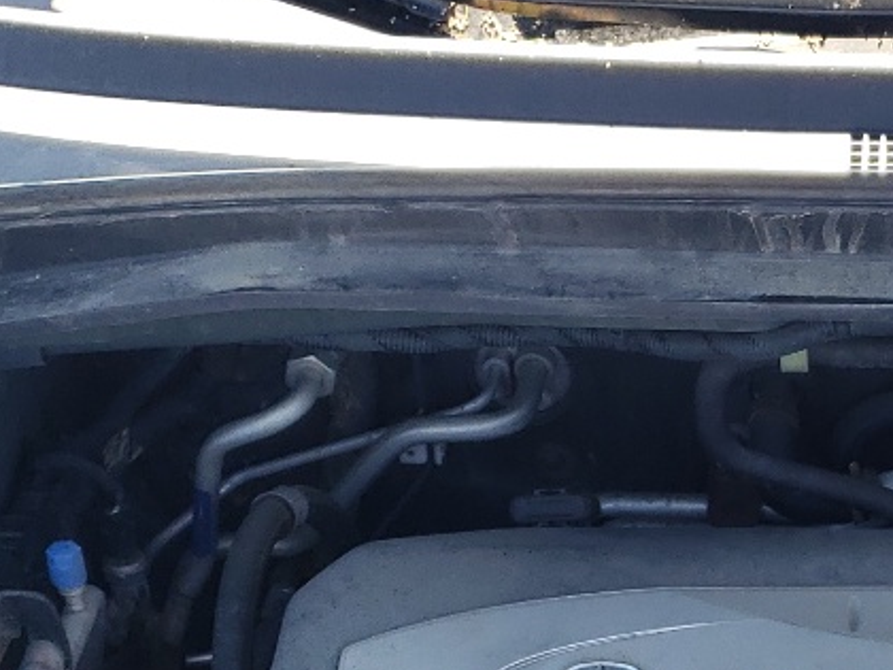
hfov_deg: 19.2
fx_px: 2554
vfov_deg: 14.4
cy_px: 819
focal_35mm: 99
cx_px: 940
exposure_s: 1/286
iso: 50
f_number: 1.5
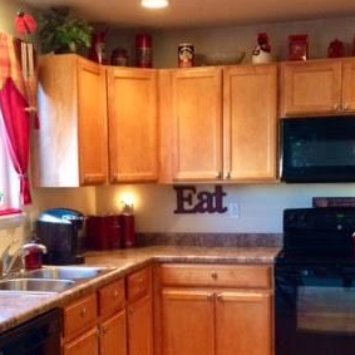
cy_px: 247
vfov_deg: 29.3
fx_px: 673
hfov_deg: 29.5
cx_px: 166
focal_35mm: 58
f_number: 2.2
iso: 320
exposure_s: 1/30
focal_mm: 4.15
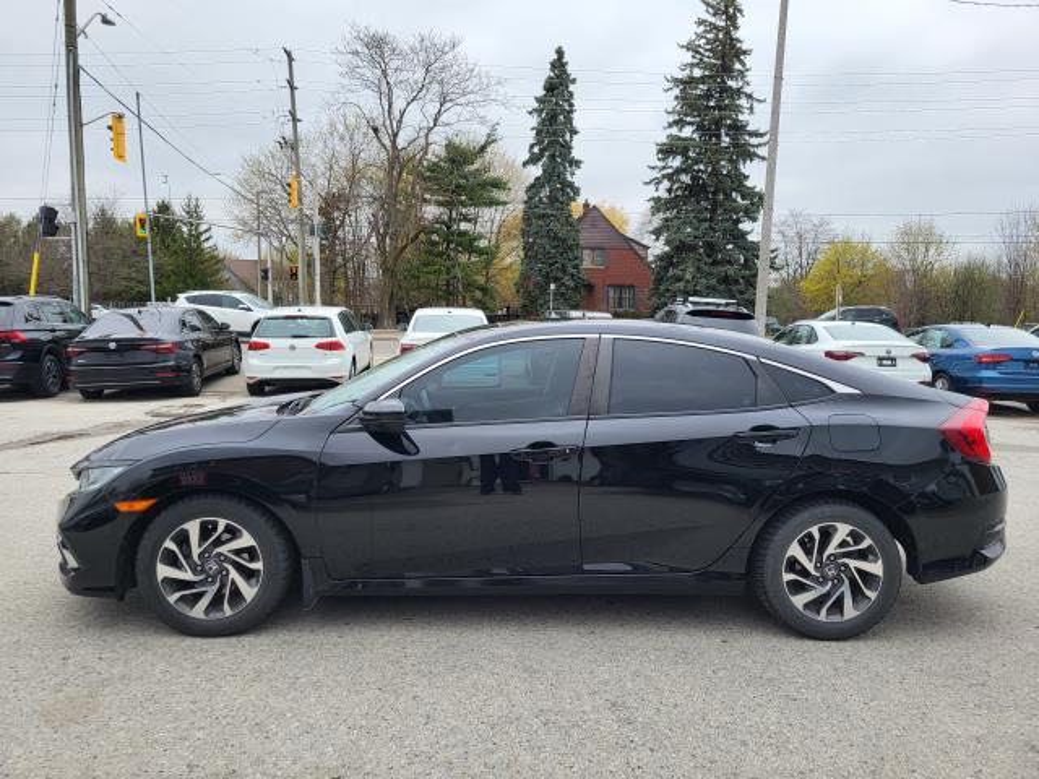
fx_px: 780
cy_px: 390
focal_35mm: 26
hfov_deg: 67.3
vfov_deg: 53.1
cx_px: 520
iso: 40
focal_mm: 5.4
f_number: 1.8
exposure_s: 1/825
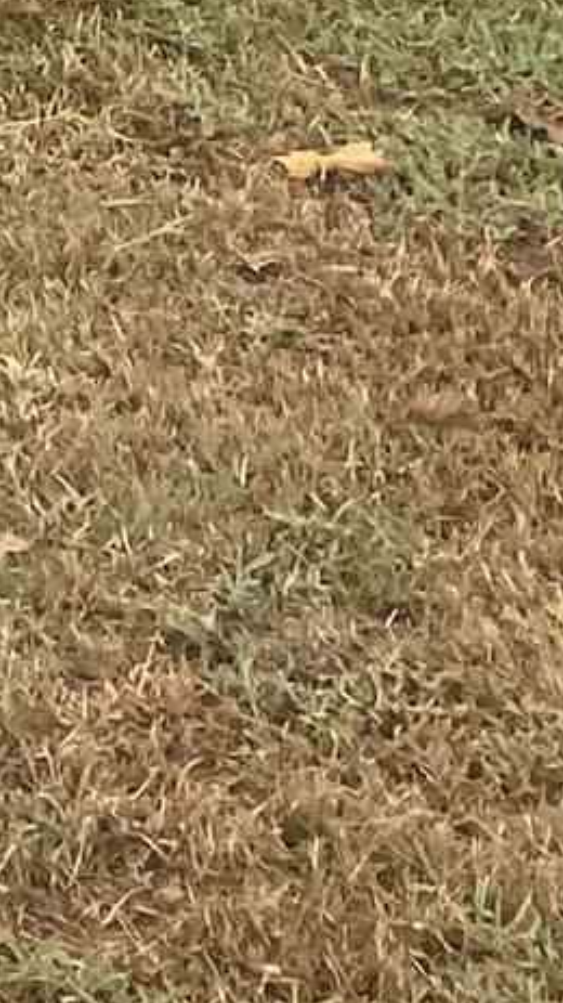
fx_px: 4996
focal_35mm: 188
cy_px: -1471
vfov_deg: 9.9
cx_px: -1496
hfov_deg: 5.7
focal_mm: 4.25
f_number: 1.8
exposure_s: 1/576
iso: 32
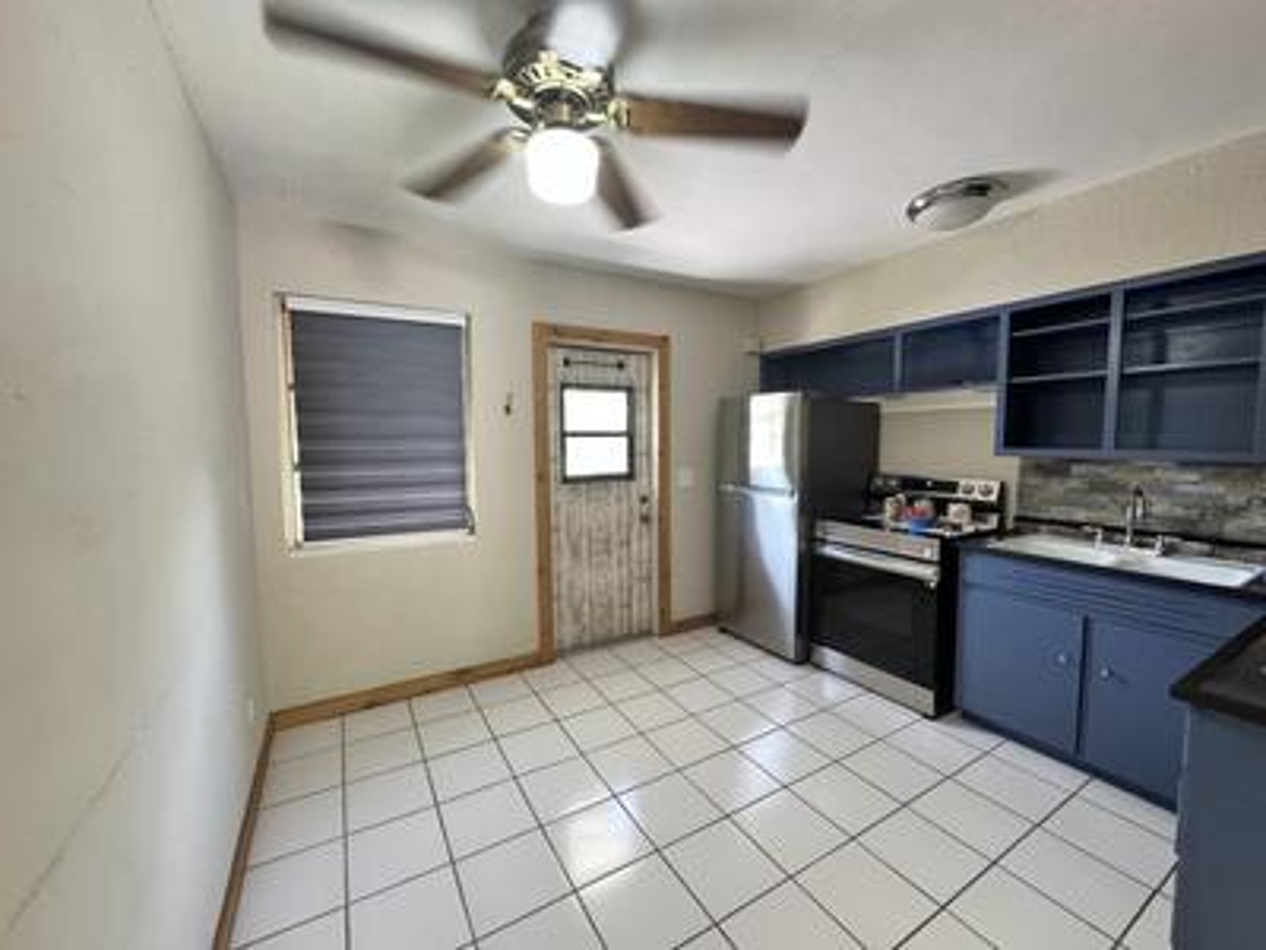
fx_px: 512
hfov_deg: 102.1
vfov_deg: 85.7
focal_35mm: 14
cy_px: 475
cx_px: 633
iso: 640
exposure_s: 1/60
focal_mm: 2.22
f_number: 2.2
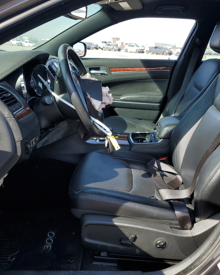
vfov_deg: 52.8
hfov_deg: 42.9
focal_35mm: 34
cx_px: 142
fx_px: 277
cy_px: 138
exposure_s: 1/909
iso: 50
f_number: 1.5
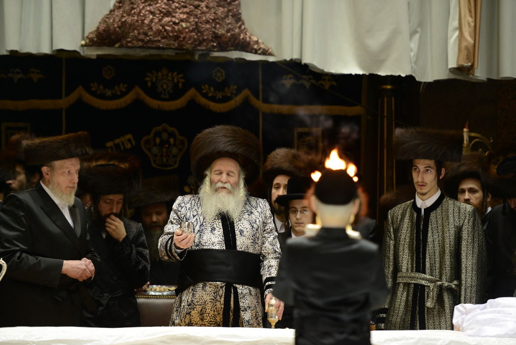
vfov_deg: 7.9
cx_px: 258
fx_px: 2510
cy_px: 172
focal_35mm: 175
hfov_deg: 11.7
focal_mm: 175
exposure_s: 1/80
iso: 1000
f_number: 2.8
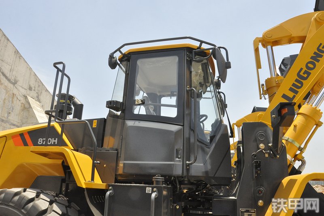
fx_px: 243
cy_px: 108
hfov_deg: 67.4
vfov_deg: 47.9
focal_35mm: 27
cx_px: 162
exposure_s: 1/500
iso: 1250
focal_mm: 18
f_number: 11
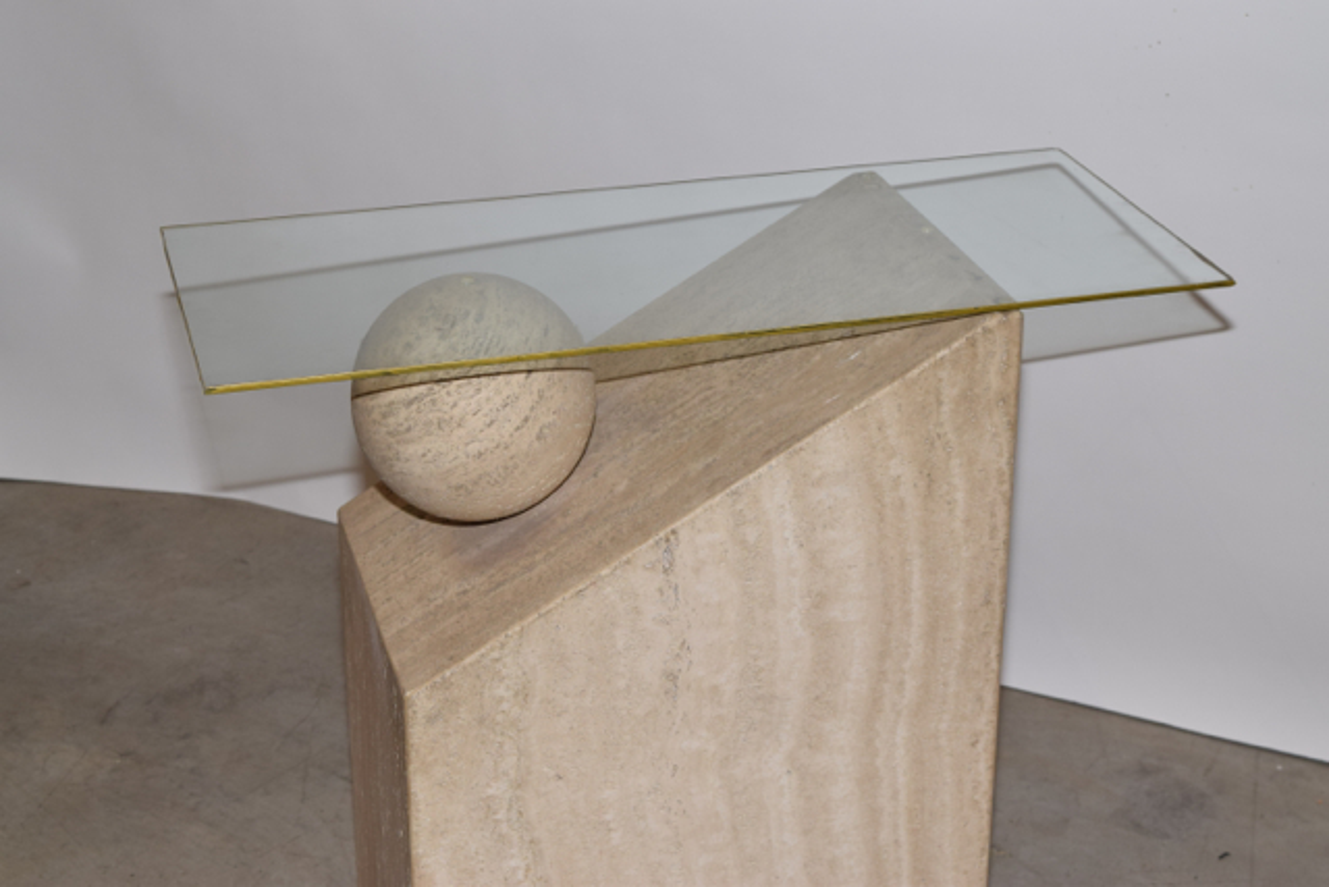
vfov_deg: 19.7
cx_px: 664
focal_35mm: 69
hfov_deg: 29.2
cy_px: 444
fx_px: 2548
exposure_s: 1/125
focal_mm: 46
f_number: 7.1
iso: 400
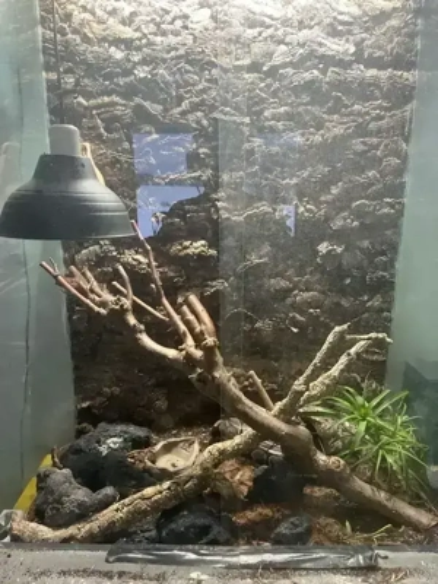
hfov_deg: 53.1
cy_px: 292
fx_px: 439
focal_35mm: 26
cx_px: 219
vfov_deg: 67.3
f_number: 1.6
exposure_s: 1/50
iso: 250
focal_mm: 5.1
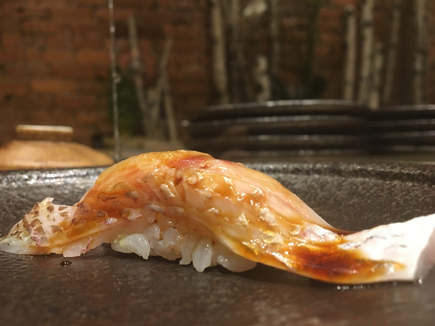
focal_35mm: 29
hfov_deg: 61.7
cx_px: 218
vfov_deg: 48.2
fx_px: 364
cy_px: 163
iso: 160
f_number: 2.2
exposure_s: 1/30
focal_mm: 4.15
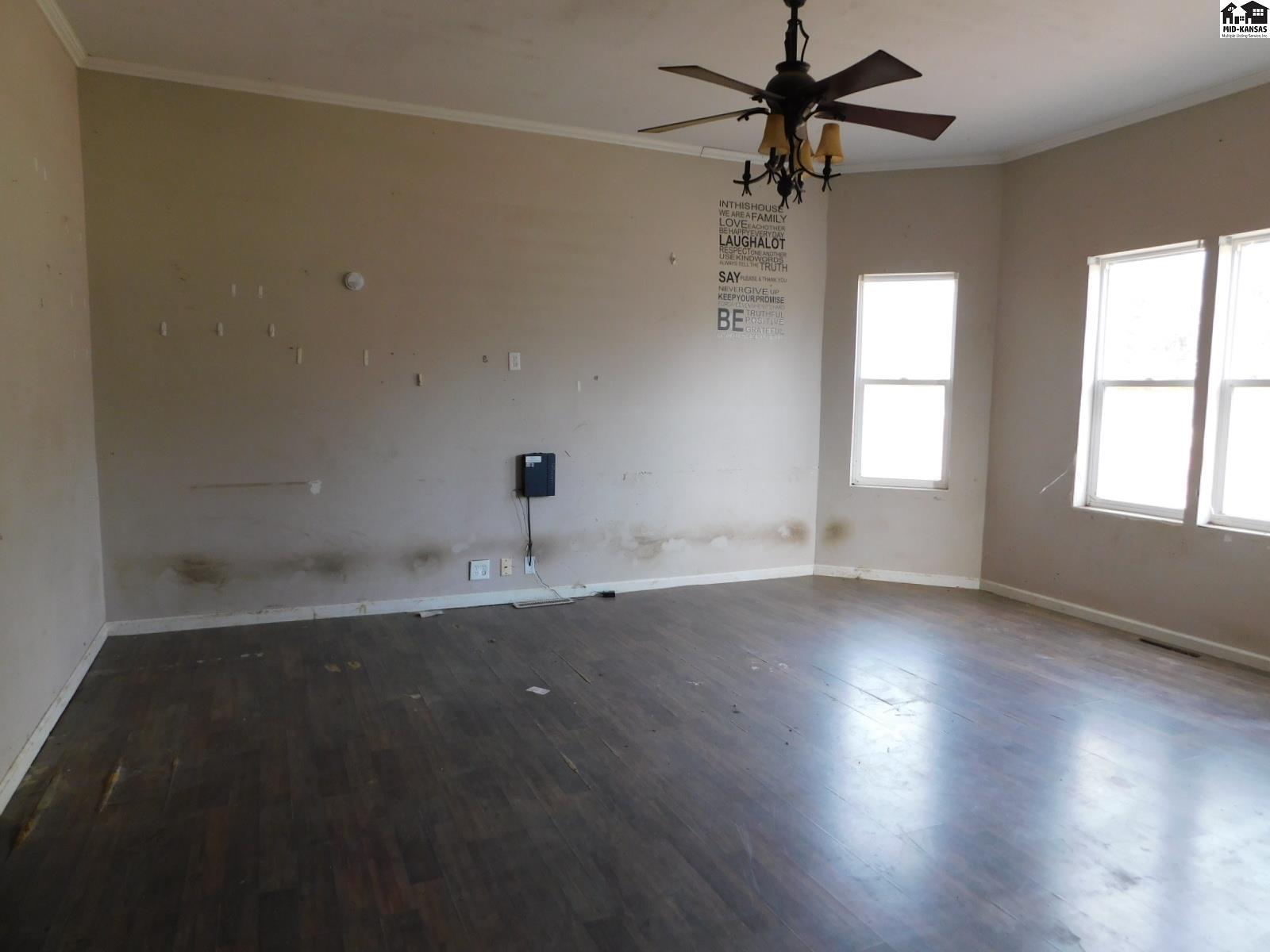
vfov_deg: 58.9
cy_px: 476
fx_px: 844
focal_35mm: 23
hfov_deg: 73.9
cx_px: 635
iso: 160
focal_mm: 4
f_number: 3
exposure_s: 1/30
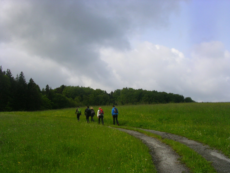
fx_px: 252
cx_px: 115
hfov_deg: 49.0
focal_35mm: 38
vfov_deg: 37.7
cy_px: 86
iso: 50
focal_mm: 5.8
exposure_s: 1/290
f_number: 5.6
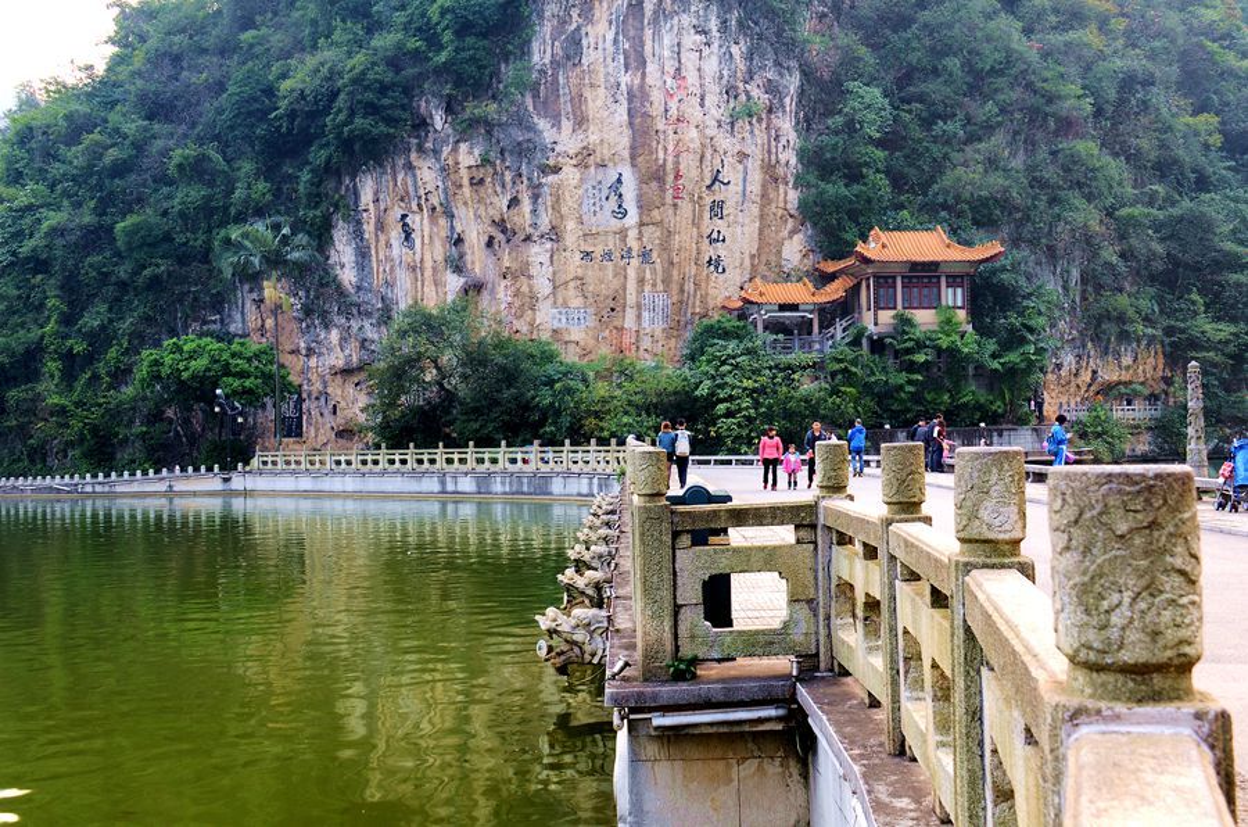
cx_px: 624
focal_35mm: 42
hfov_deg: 46.5
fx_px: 1453
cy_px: 414
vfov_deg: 31.8
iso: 100
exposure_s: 1/15
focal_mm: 28
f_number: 8
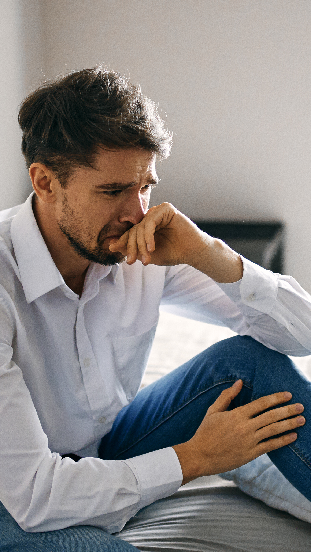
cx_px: 217
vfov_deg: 25.9
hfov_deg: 14.7
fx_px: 1202
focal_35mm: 82
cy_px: 276
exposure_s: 1/125
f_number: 1.4
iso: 640
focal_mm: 35
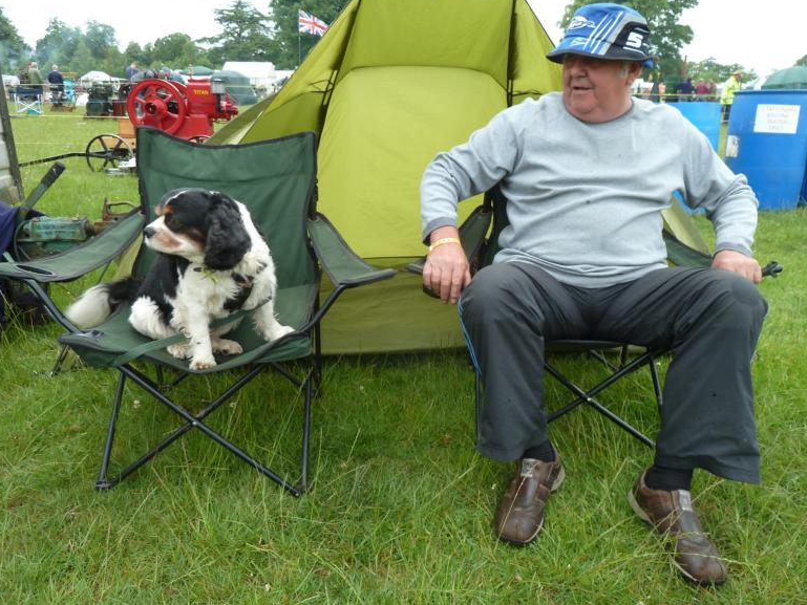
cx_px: 415
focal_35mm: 26
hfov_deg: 67.3
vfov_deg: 53.1
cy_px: 301
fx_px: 606
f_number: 3.3
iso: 80
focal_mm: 4.1
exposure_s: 1/80
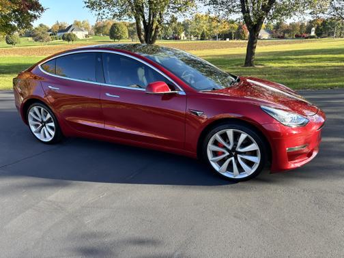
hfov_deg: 67.3
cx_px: 172
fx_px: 258
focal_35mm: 26
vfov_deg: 53.1
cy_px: 129
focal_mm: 5.96
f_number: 1.6
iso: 50
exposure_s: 1/377
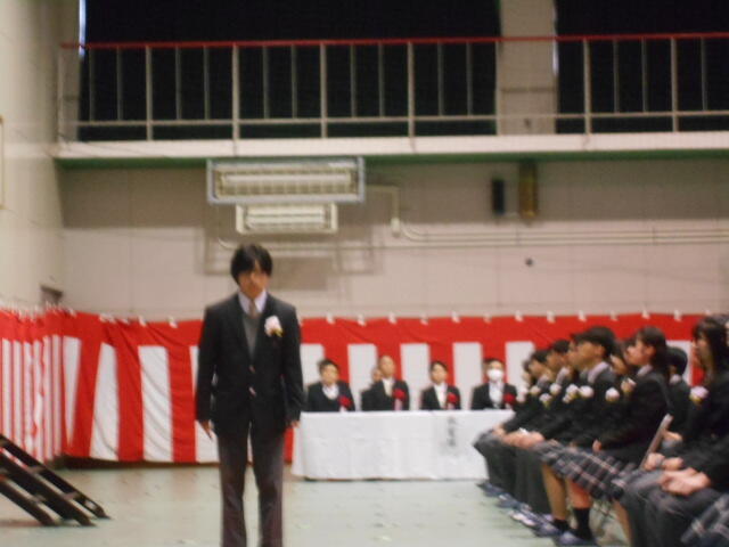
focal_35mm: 99
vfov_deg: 14.9
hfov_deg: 19.8
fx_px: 2085
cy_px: 274
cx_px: 364
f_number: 5.5
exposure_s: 1/10
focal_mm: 17.6
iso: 800
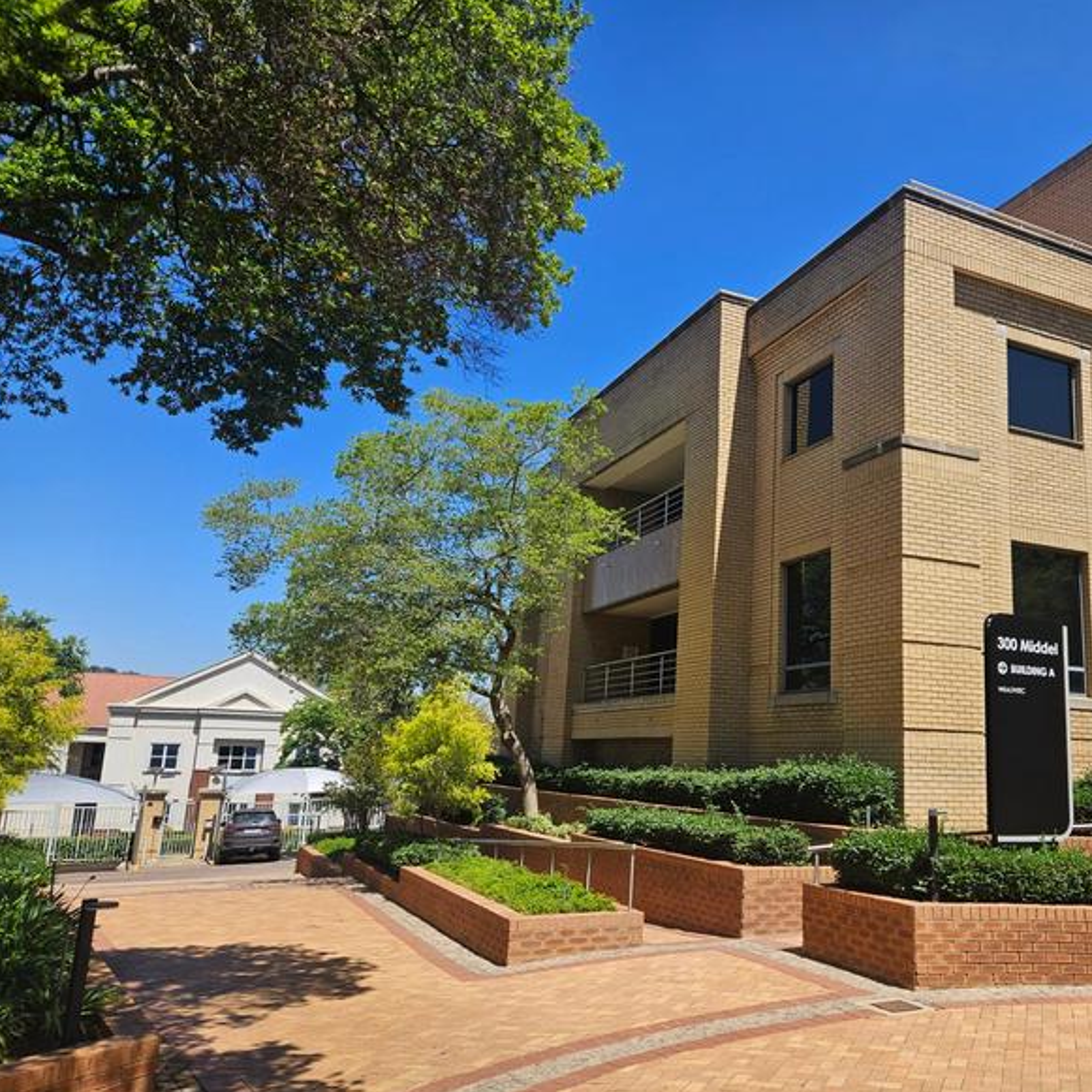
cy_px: 560
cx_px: 737
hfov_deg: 56.0
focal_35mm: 28
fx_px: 999
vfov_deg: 57.3
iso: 25
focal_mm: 5.4
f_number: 1.8
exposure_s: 1/1686
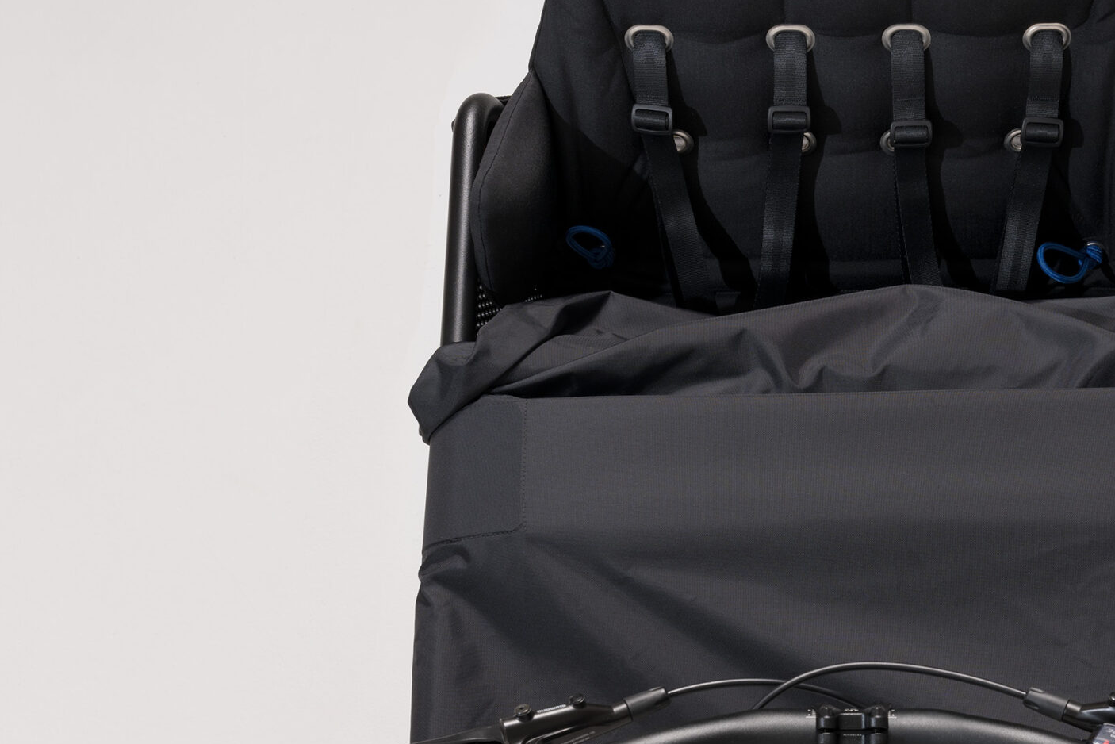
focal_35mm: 72
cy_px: 472
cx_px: 887
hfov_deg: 27.4
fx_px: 2239
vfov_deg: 18.8
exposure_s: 1/100
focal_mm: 39.7
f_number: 11
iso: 100
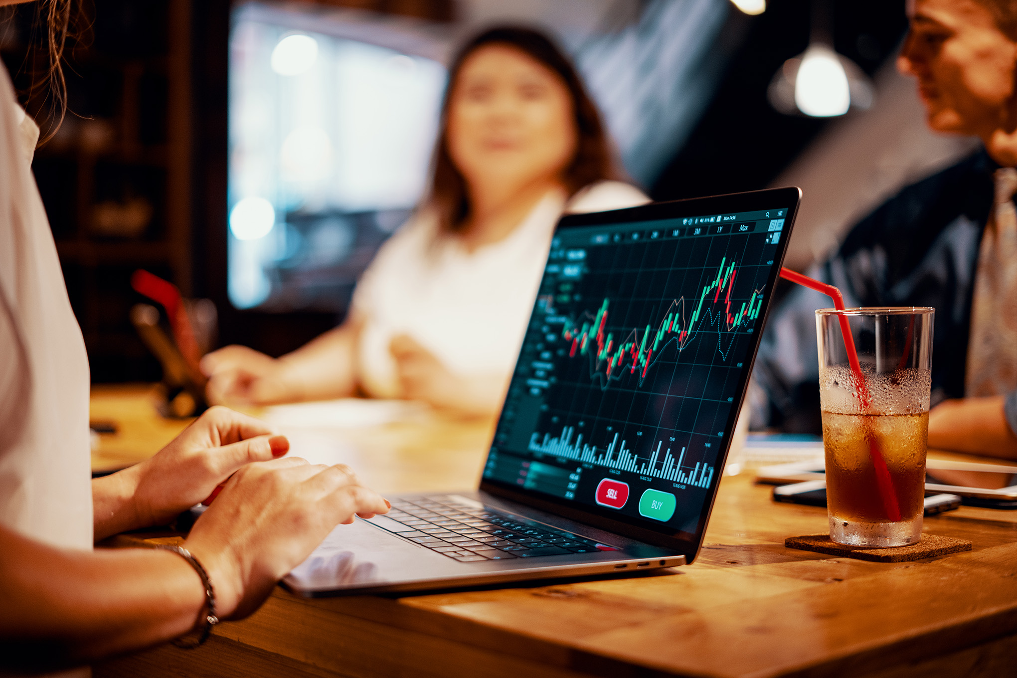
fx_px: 1412
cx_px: 508
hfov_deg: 39.6
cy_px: 339
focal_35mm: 50
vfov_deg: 27.0
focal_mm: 50
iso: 1000
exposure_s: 1/60
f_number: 1.8
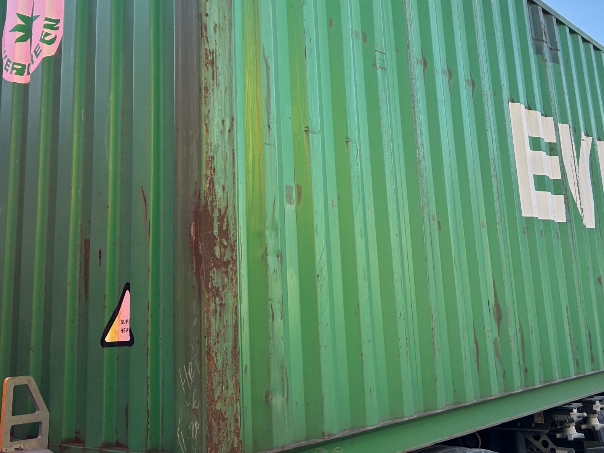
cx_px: 325
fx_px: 733
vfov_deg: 33.9
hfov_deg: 44.8
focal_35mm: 42
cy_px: 138
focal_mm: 5.7
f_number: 1.5
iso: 50
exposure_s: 1/940
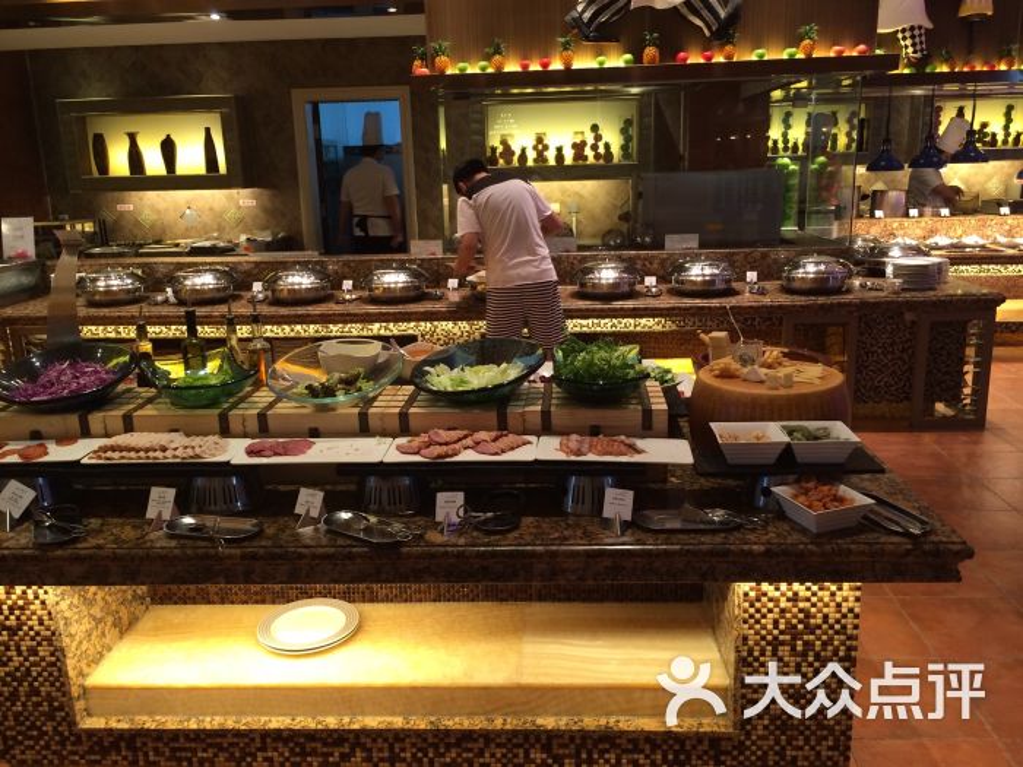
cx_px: 512
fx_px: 857
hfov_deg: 61.7
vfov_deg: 48.2
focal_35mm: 29
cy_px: 384
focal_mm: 4.15
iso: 100
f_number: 2.2
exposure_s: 1/30
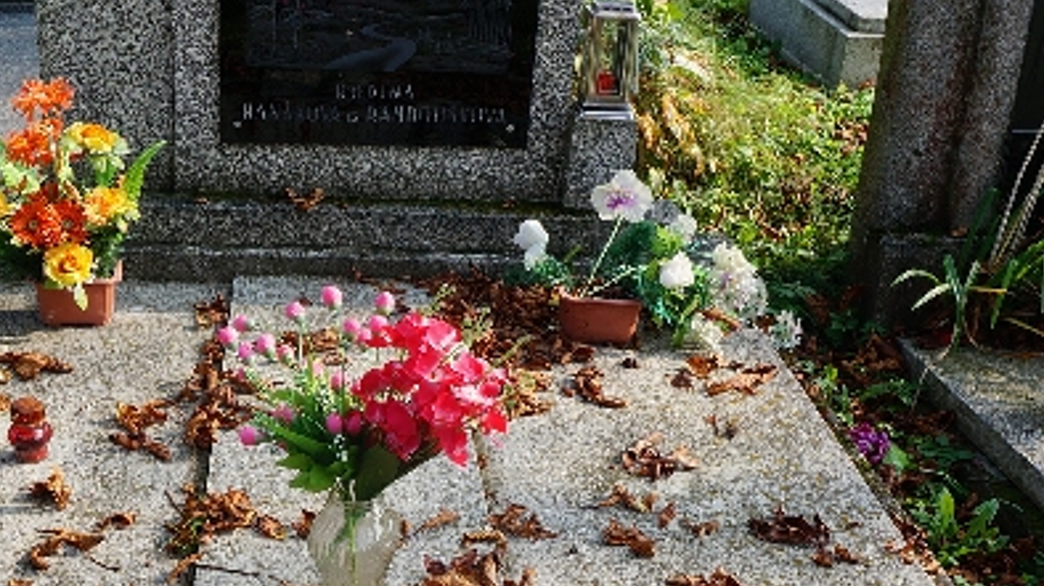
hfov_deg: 40.0
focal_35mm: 51
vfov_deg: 22.8
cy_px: 536
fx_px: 1411
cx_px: 329
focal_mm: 16
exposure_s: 1/80
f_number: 9
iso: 100
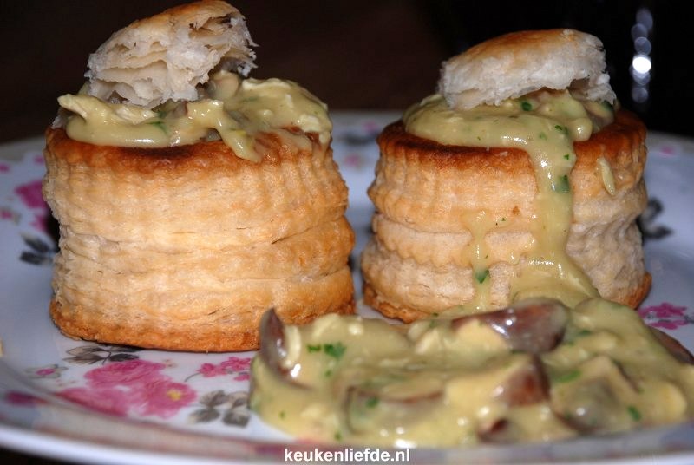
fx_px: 2606
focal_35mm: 135
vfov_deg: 10.2
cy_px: 232
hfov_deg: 15.2
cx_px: 347
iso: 160
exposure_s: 1/60
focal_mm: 90
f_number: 5.6
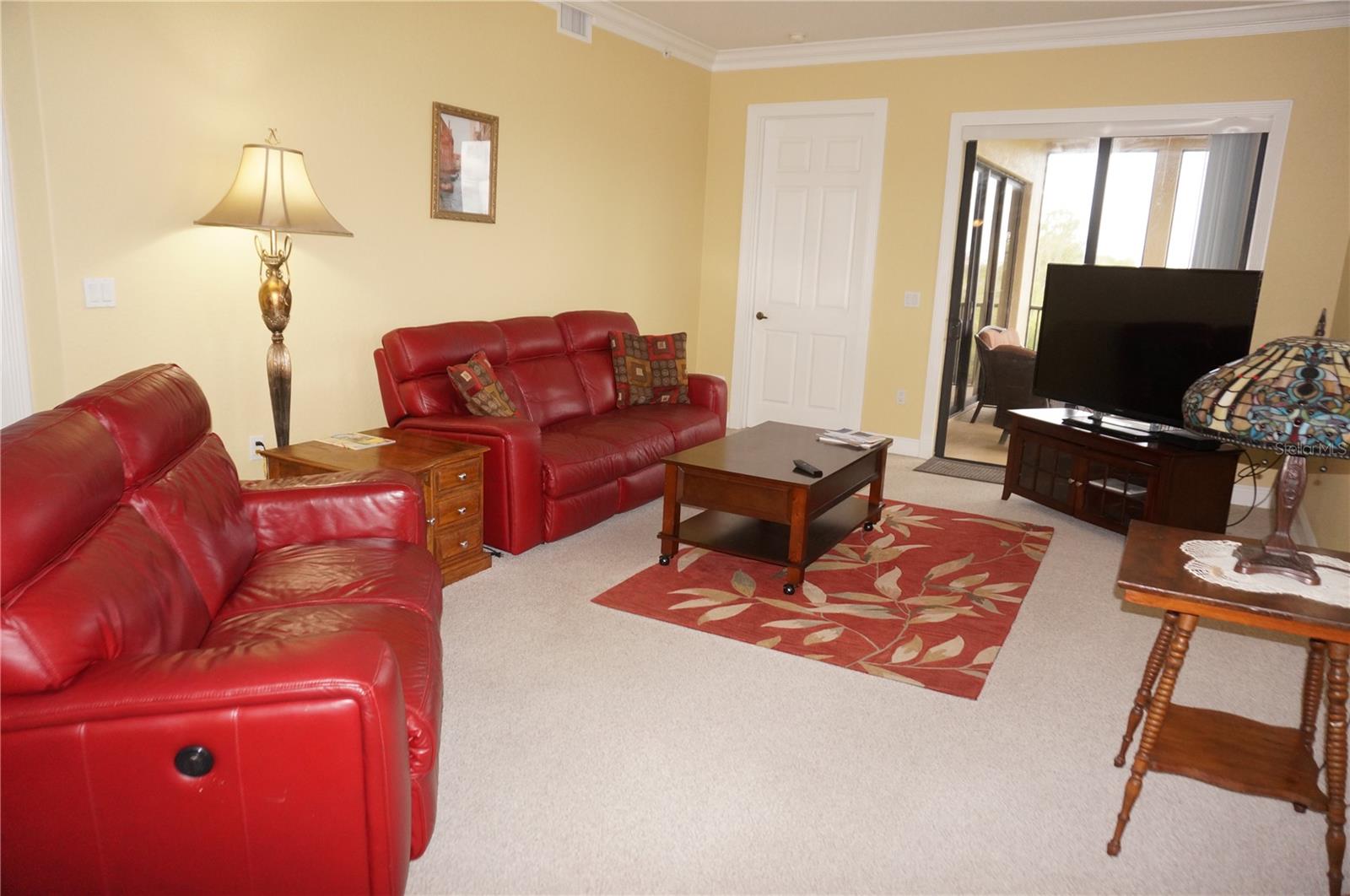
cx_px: 675
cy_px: 448
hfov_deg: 73.8
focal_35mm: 24
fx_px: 899
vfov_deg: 53.0
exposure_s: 1/160
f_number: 4
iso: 800
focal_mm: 16
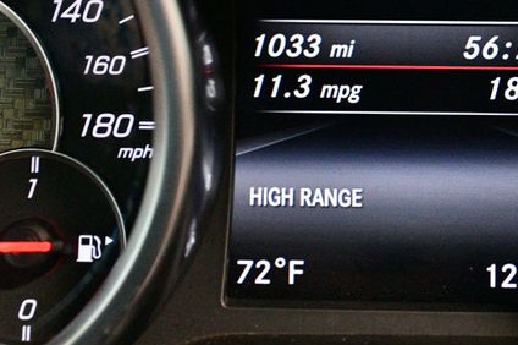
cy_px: 133
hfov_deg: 23.4
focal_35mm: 86
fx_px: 1236
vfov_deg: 15.8
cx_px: 381
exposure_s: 1/50
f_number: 5
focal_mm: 38
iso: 12800
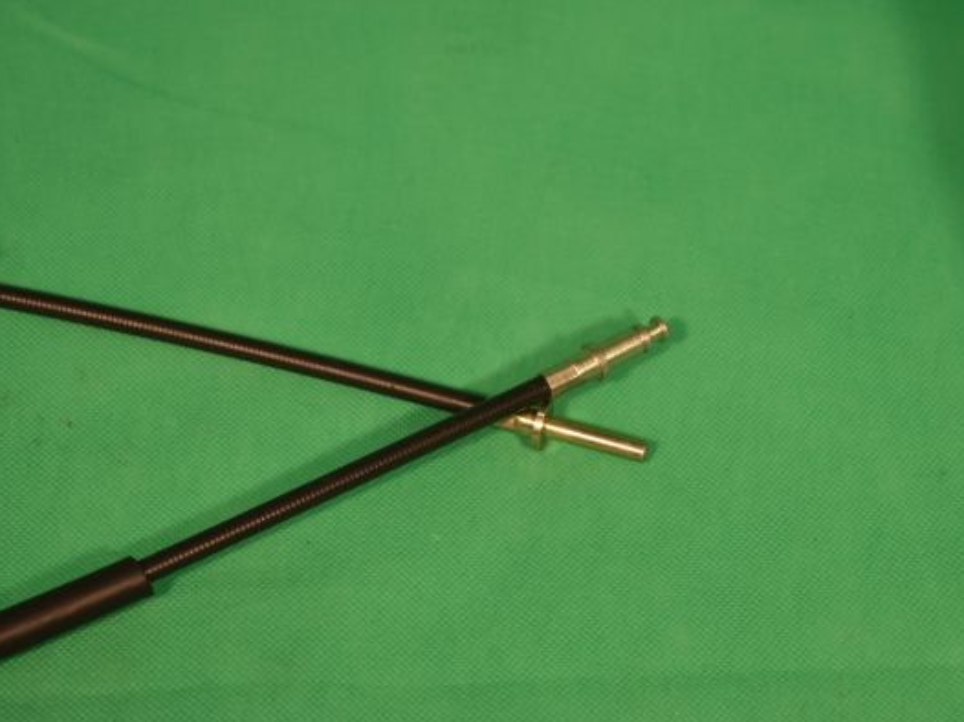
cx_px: 533
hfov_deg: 21.6
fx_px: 2520
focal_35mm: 91
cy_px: 363
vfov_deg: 16.3
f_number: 5.6
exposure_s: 1/60
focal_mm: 55
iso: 110
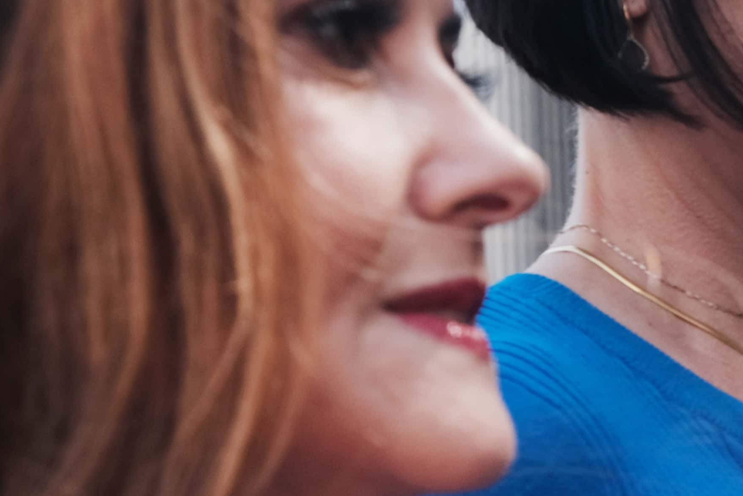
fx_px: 1754
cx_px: 993
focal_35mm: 85
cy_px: 364
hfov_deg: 21.4
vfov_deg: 16.0
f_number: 4
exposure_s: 1/250
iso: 160
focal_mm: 16
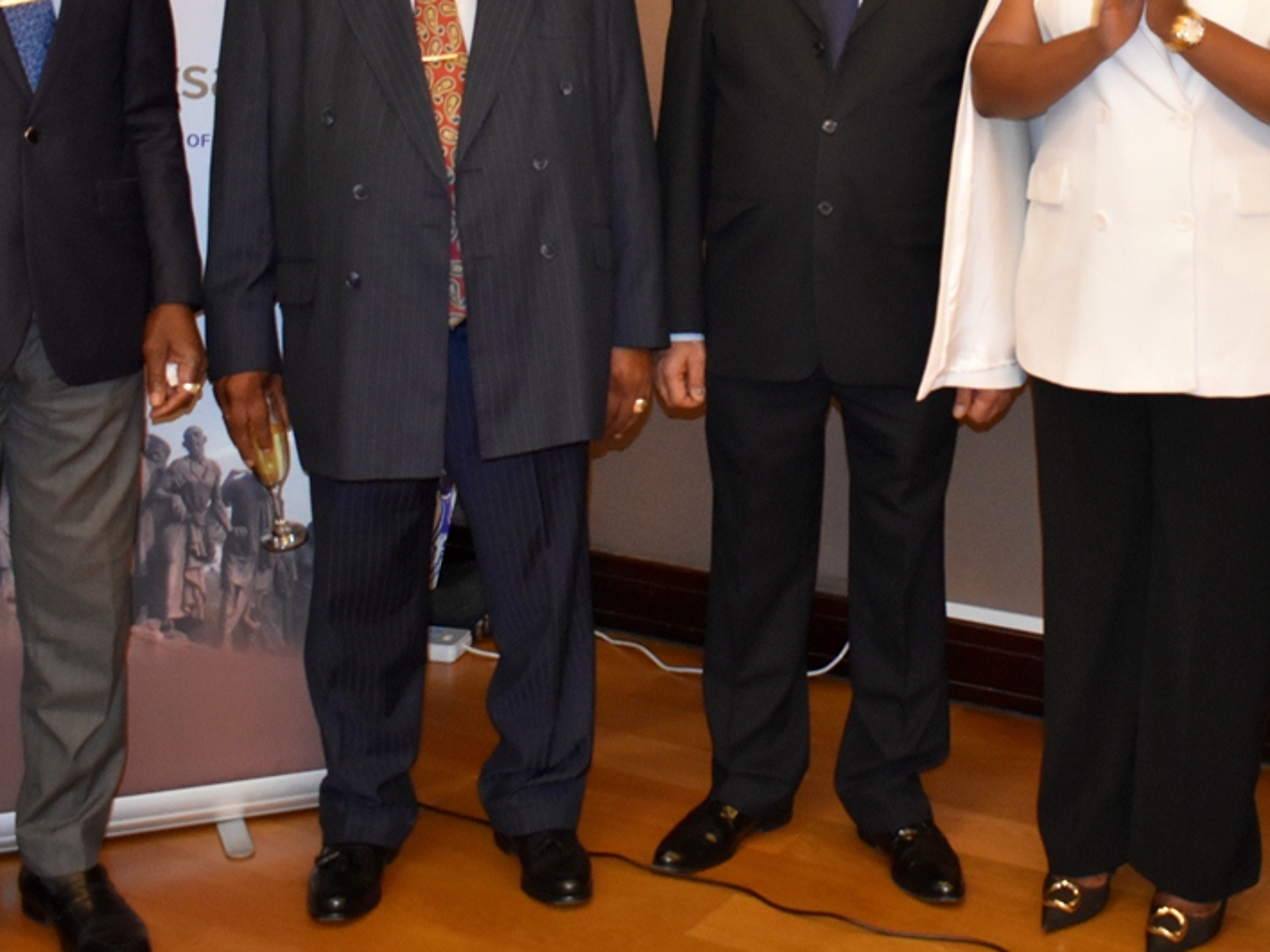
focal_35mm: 55
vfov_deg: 26.1
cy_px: 208
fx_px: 2018
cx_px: 892
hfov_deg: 34.5
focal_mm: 18
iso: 2000
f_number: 3.5
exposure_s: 1/60
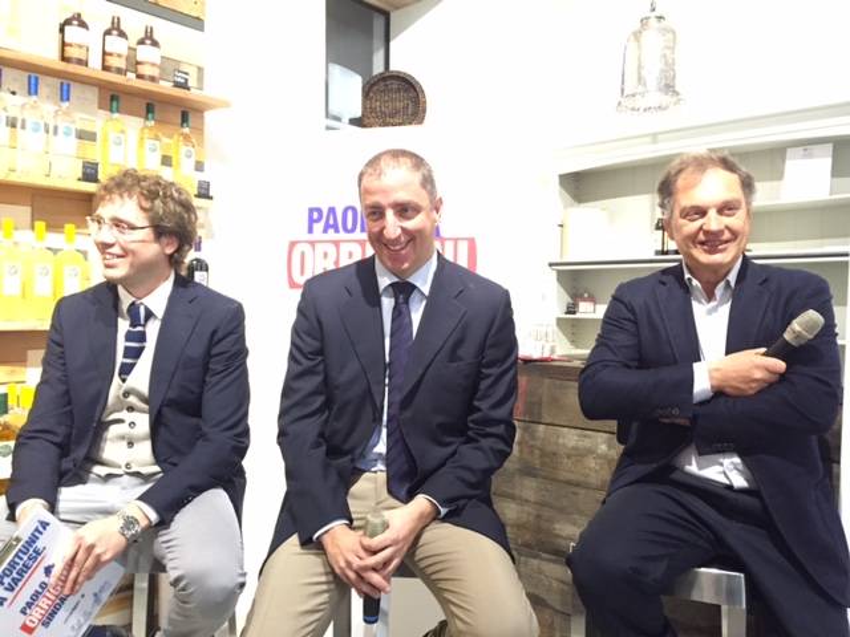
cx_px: 425
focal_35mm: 29
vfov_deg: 48.2
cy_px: 318
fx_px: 712
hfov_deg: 61.7
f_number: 2.2
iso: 320
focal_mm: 4.15
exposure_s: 1/17
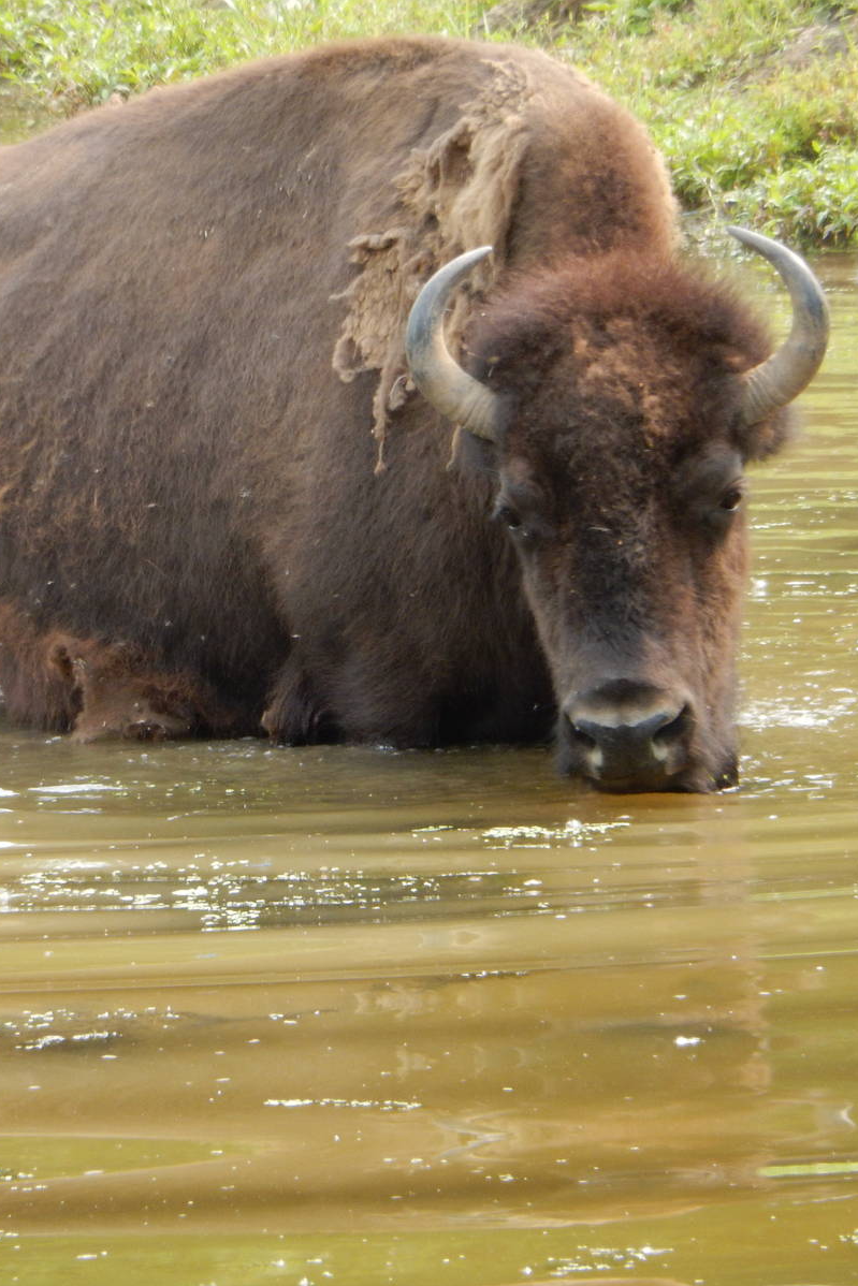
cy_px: 643
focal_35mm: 764
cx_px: 226
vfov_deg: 2.7
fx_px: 27303
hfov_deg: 1.8
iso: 220
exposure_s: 1/125
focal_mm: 99
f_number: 6.3
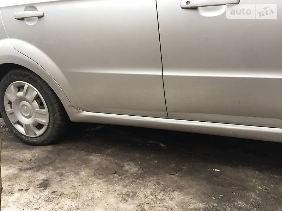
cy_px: 106
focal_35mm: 29
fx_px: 236
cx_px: 141
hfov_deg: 61.7
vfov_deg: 48.2
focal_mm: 4.2
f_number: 2.2
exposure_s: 1/33
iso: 40
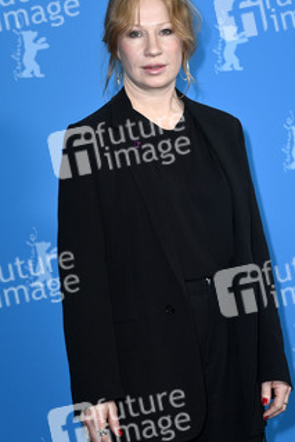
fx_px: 1538
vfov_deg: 16.4
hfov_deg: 11.0
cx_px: 159
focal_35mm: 125
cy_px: 215
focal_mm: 100
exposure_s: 1/250
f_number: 5.6
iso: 1250
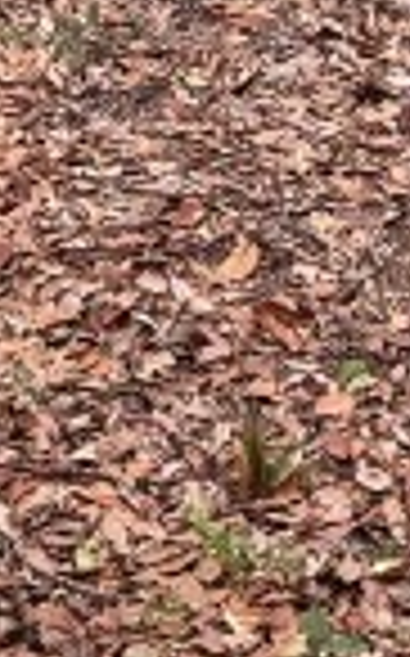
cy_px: -706
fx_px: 3207
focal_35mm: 179
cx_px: 99
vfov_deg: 10.6
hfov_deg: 7.3
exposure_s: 1/366
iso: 80
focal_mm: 6.76
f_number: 1.78
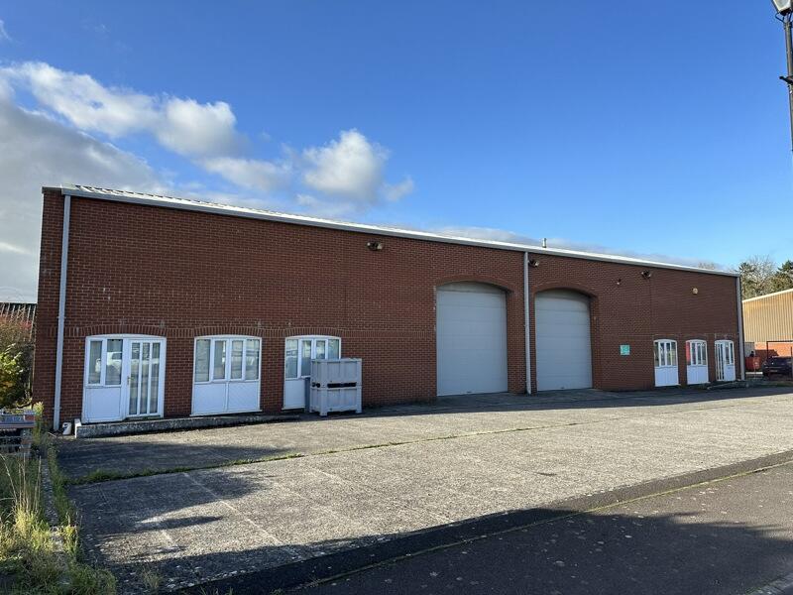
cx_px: 396
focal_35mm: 24
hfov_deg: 71.6
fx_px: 550
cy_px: 298
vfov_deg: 56.8
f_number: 1.78
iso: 80
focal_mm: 6.86
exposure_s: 1/2732
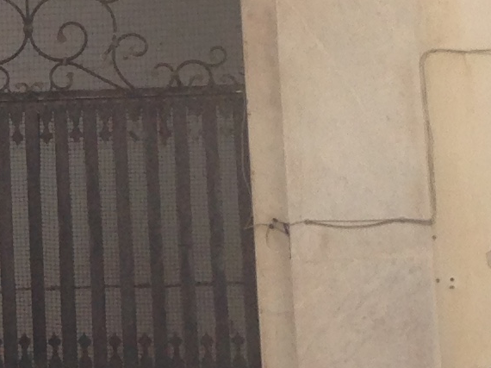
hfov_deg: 9.7
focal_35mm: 189
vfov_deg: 7.8
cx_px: -514
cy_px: -64
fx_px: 2680
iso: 50
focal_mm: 4.12
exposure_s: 1/609
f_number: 2.4
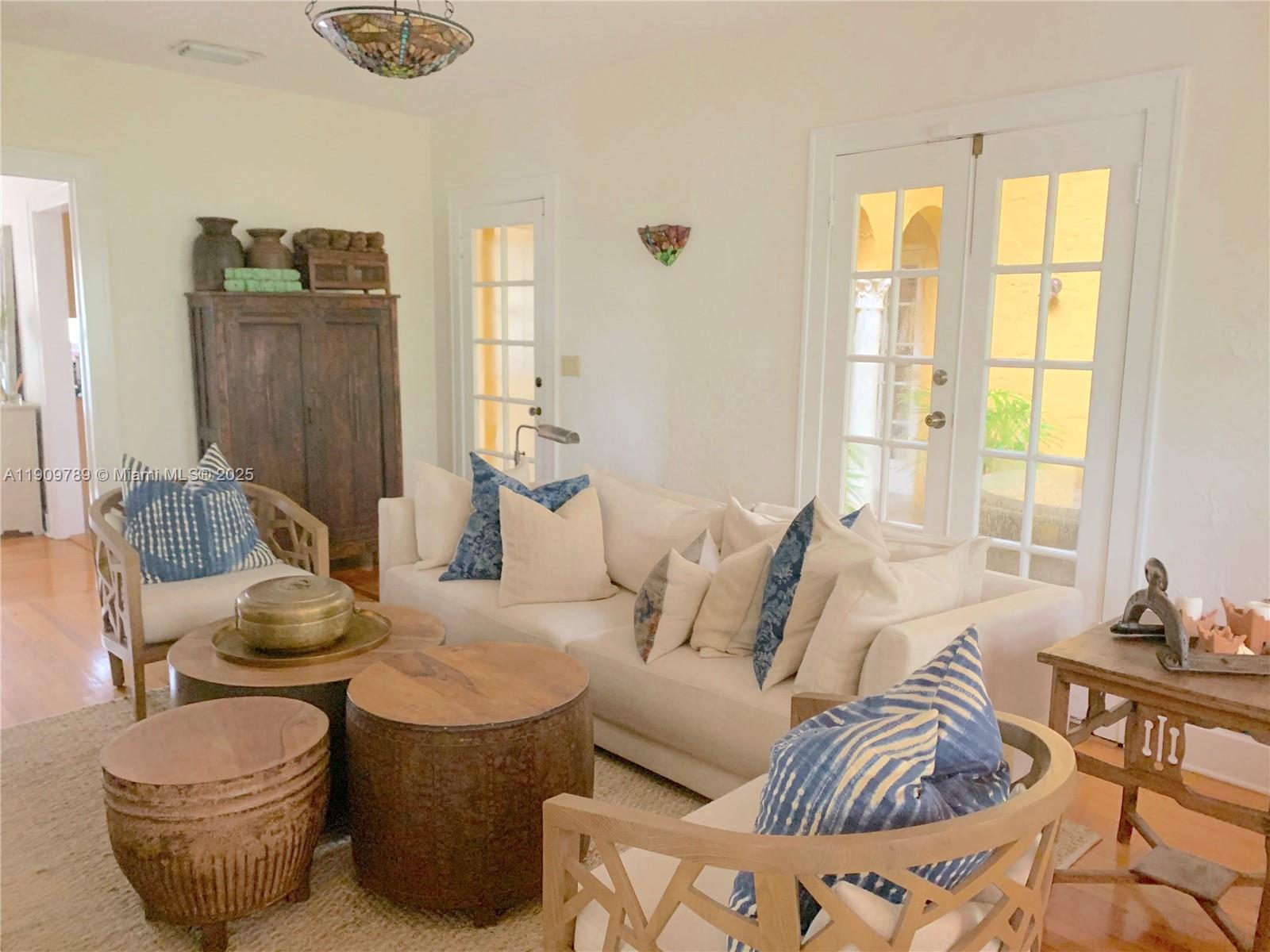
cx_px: 635
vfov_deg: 53.1
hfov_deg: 67.3
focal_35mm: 26
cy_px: 476
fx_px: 954
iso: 400
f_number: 1.8
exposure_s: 1/38
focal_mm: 4.25
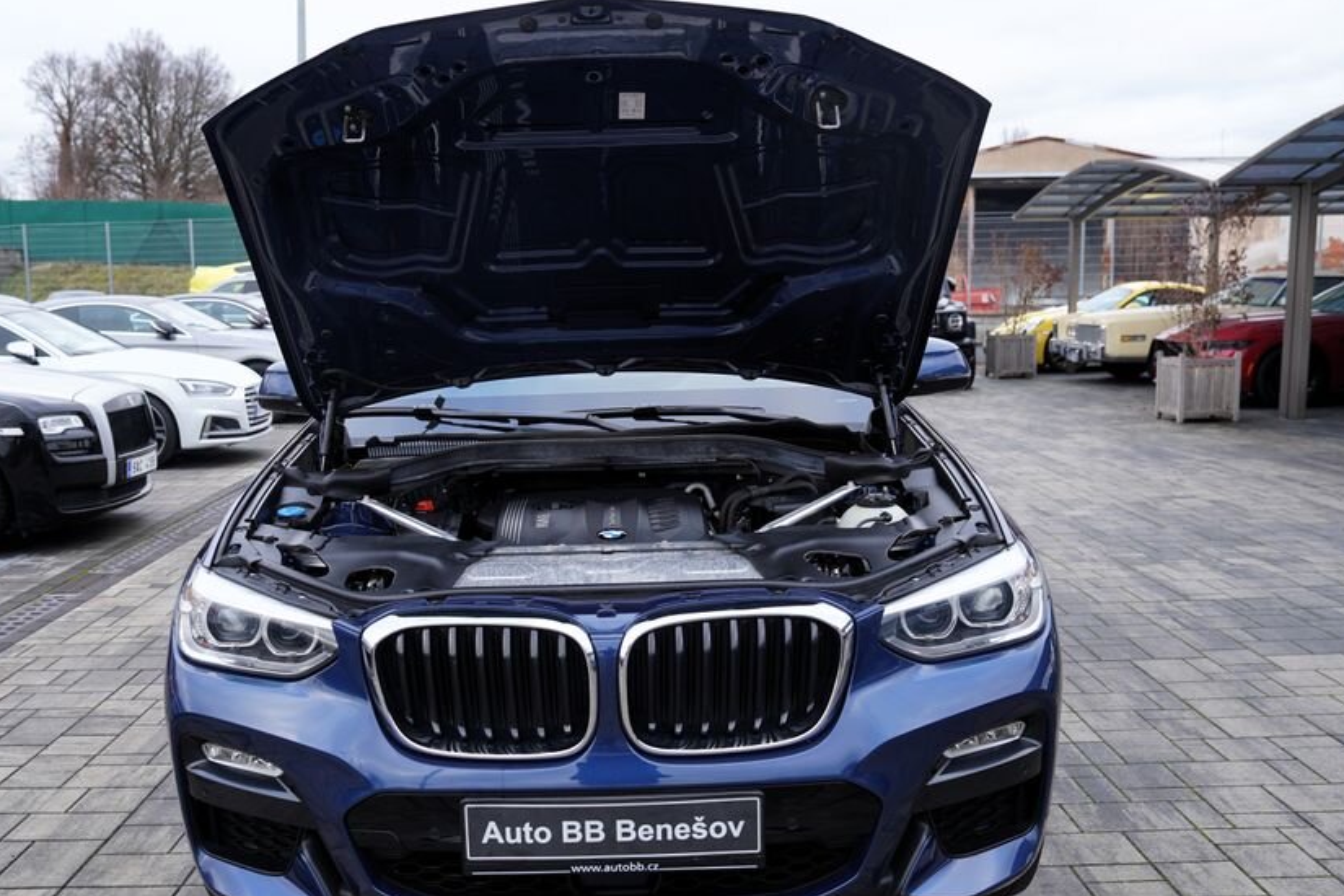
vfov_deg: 36.8
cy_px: 519
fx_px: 1344
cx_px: 609
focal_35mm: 36
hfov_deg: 53.1
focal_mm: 29
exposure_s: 1/60
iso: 100
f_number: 4
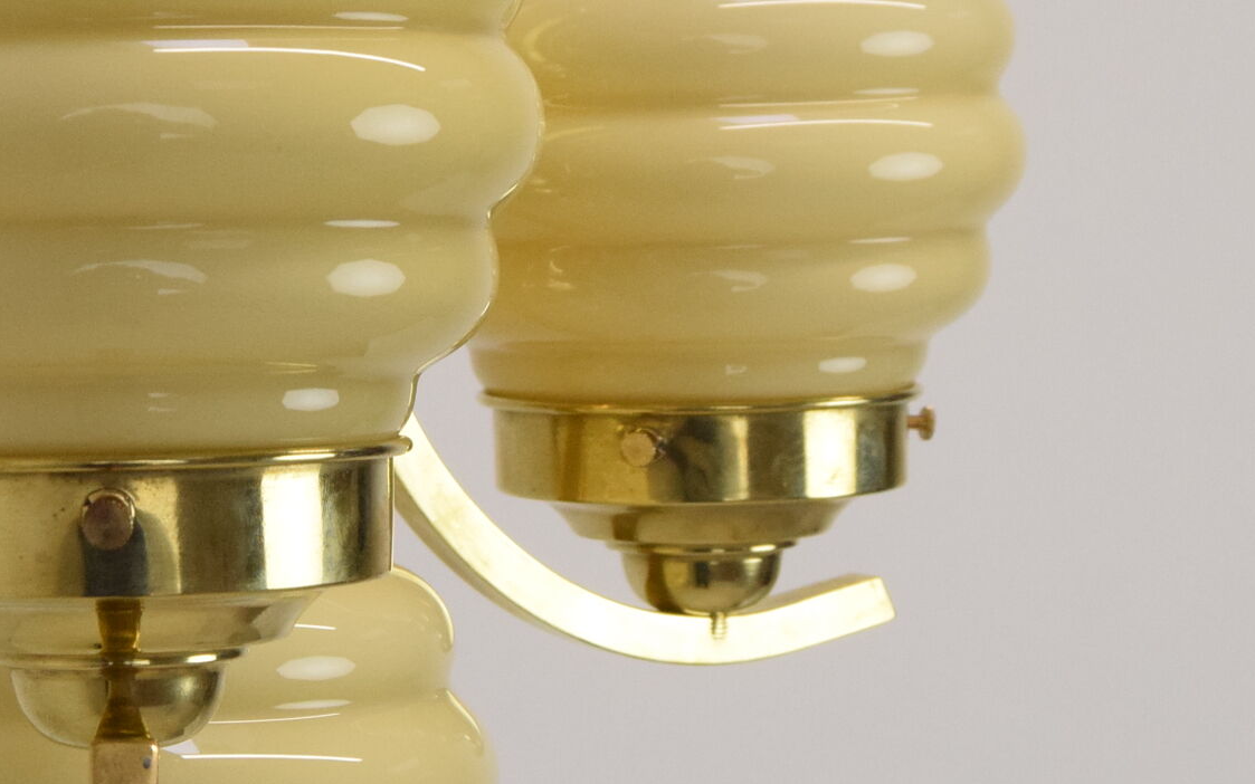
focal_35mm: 126
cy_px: 313
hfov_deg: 16.3
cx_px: 132
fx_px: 4322
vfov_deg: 10.4
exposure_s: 1/320
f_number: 9
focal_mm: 31
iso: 1600
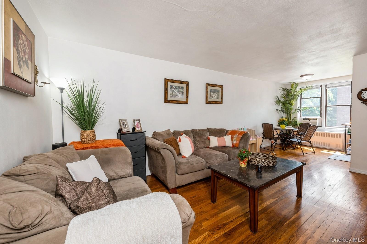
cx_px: 184
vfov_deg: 81.1
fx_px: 143
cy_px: 122
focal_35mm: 14
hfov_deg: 104.3
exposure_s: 1/8
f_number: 11
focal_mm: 14
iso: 200
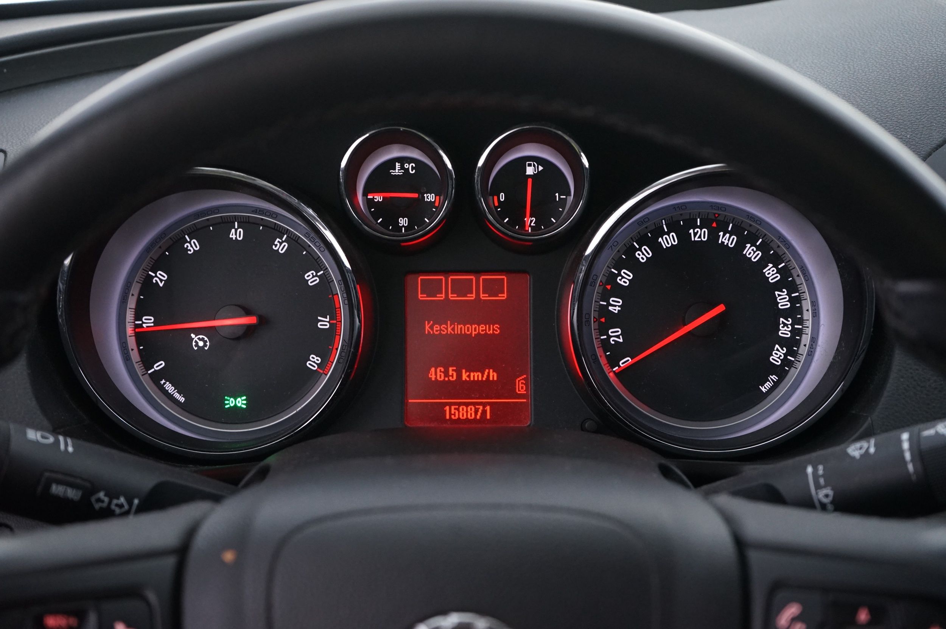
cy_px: 314
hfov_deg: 40.4
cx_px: 473
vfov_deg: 27.5
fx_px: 1286
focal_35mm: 49
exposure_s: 1/10
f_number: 6.3
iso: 2500
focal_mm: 49
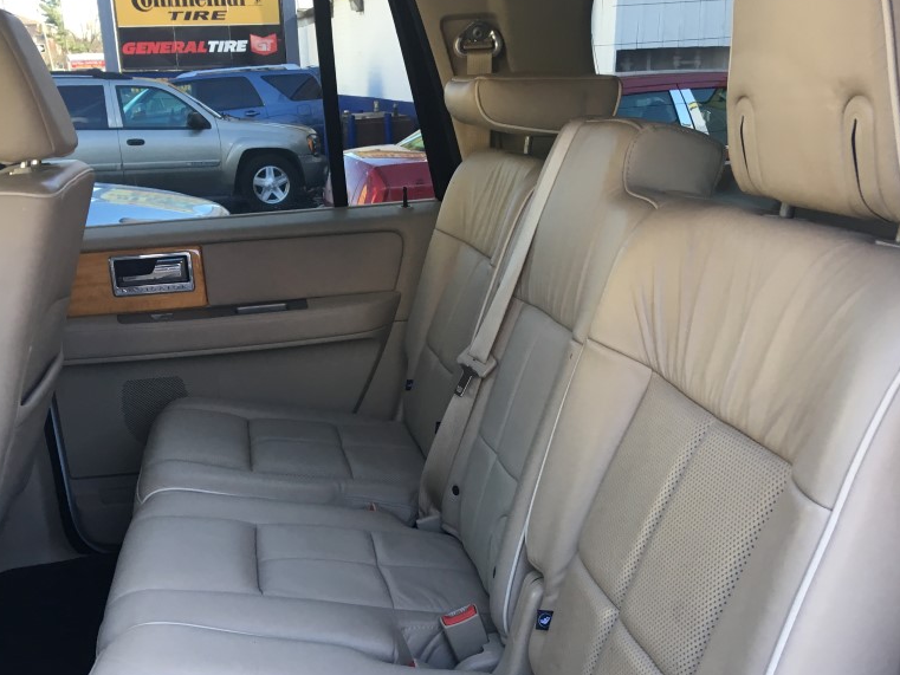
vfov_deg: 36.6
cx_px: 420
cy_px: 417
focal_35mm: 39
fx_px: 1014
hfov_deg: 47.8
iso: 25
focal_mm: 4.15
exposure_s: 1/30
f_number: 2.2
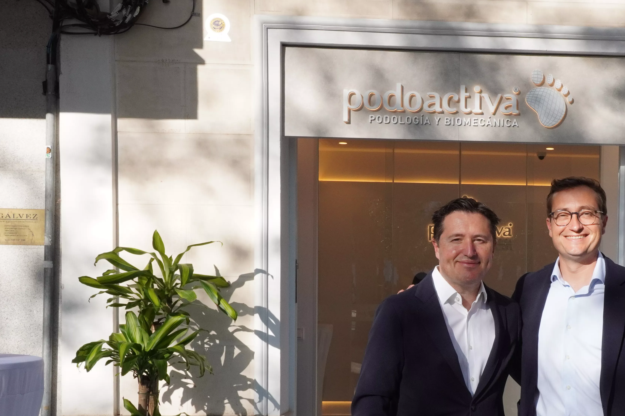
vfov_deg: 24.7
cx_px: 529
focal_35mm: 54
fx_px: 937
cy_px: 333
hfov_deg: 35.3
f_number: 14
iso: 800
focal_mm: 20
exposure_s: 1/200
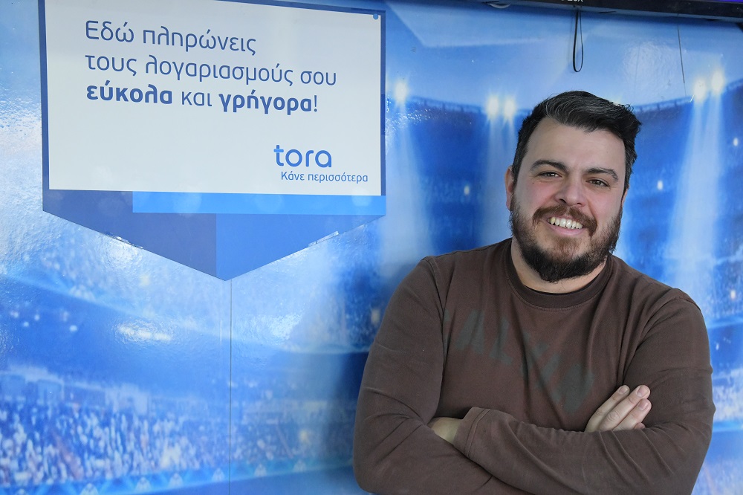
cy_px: 248
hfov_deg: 36.3
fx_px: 1135
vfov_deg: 24.6
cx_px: 372
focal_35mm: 55
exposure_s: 1/320
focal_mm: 55
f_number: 8
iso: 10000
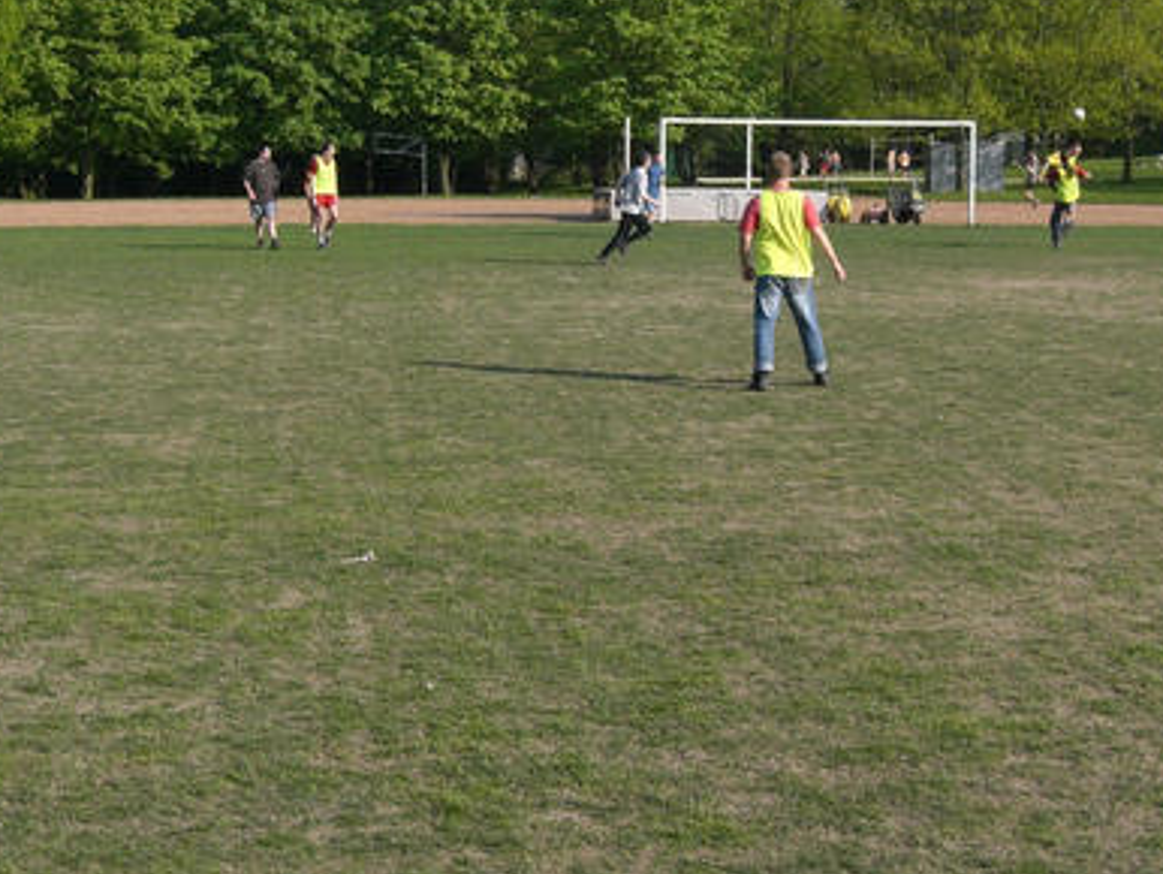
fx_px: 2118
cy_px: 295
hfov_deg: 30.7
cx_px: 654
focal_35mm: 63
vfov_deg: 23.2
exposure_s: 1/500
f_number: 4.4
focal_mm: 6.3
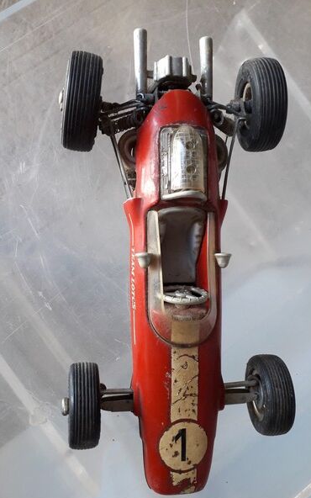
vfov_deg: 64.6
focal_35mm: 29
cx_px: 148
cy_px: 252
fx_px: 393
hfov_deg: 43.1
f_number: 1.9
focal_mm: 3.6
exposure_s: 1/50
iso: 100
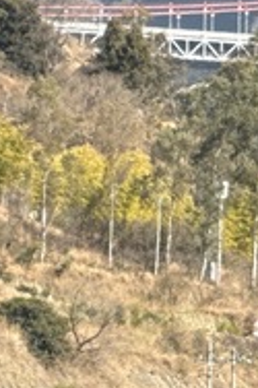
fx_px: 7312
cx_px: 749
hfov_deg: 2.0
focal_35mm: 679
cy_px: 231
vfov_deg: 3.0
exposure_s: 1/421
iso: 50
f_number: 2.8
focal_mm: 15.66
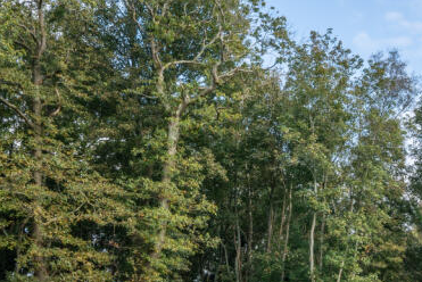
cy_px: 368
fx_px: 938
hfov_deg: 24.9
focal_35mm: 80
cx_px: 344
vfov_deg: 16.2
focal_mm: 29
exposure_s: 1/125
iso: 200
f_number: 11
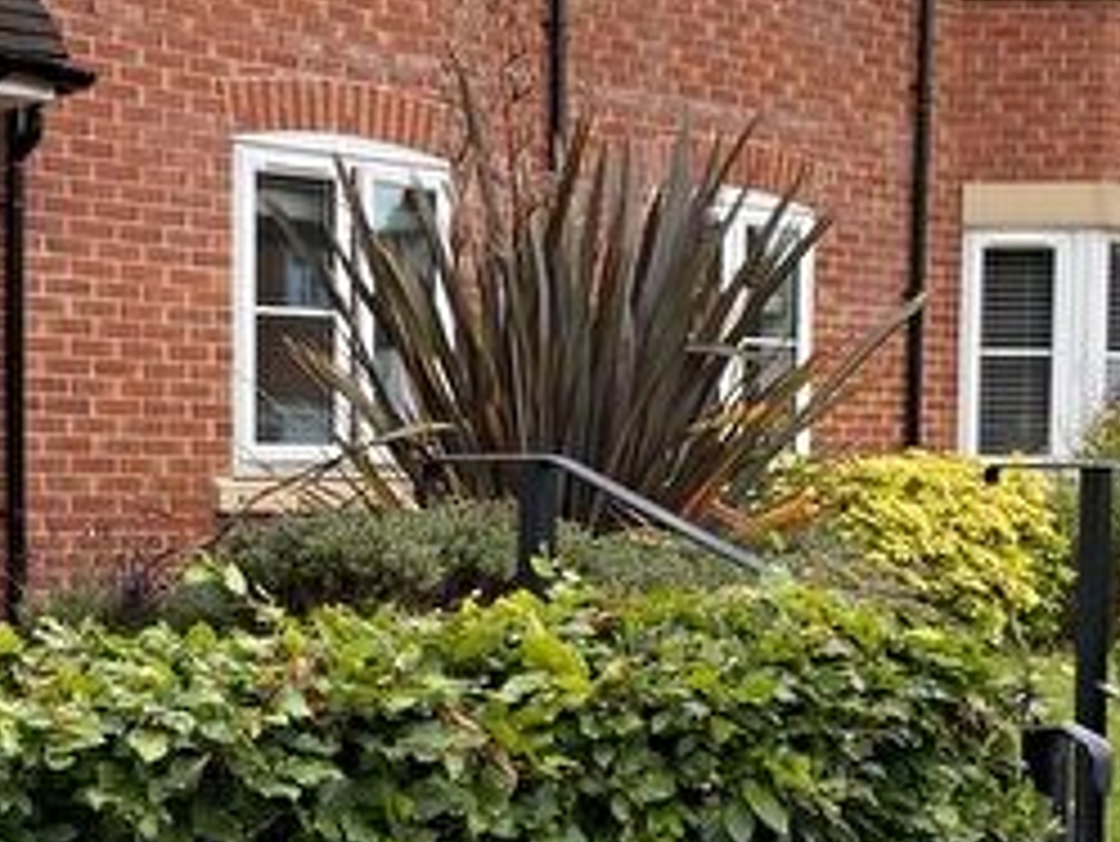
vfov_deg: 20.1
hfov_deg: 26.6
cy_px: 574
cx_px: 423
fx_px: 2363
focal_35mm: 73
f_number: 1.8
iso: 32
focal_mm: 4.25
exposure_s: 1/320
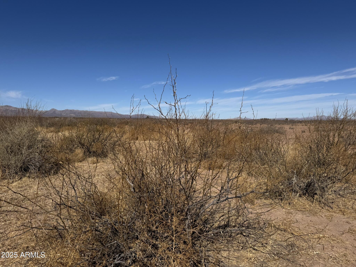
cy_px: 134
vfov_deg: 56.8
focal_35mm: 24
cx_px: 178
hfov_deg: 71.6
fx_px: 247
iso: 80
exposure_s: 1/10417
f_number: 1.78
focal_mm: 6.76
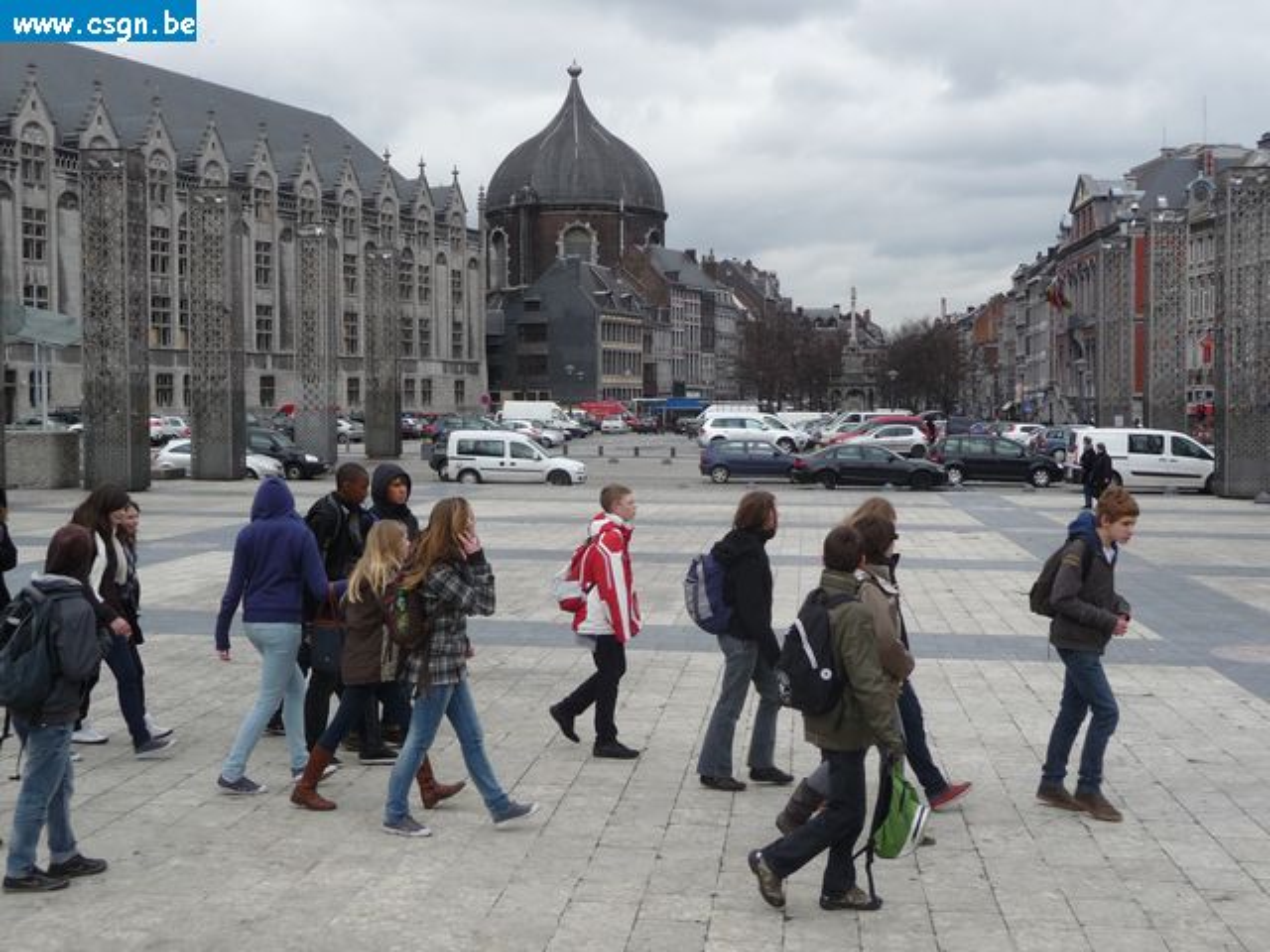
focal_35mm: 43
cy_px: 476
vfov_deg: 33.6
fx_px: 1578
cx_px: 635
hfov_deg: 43.9
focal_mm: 7.1
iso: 100
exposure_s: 1/250
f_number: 4
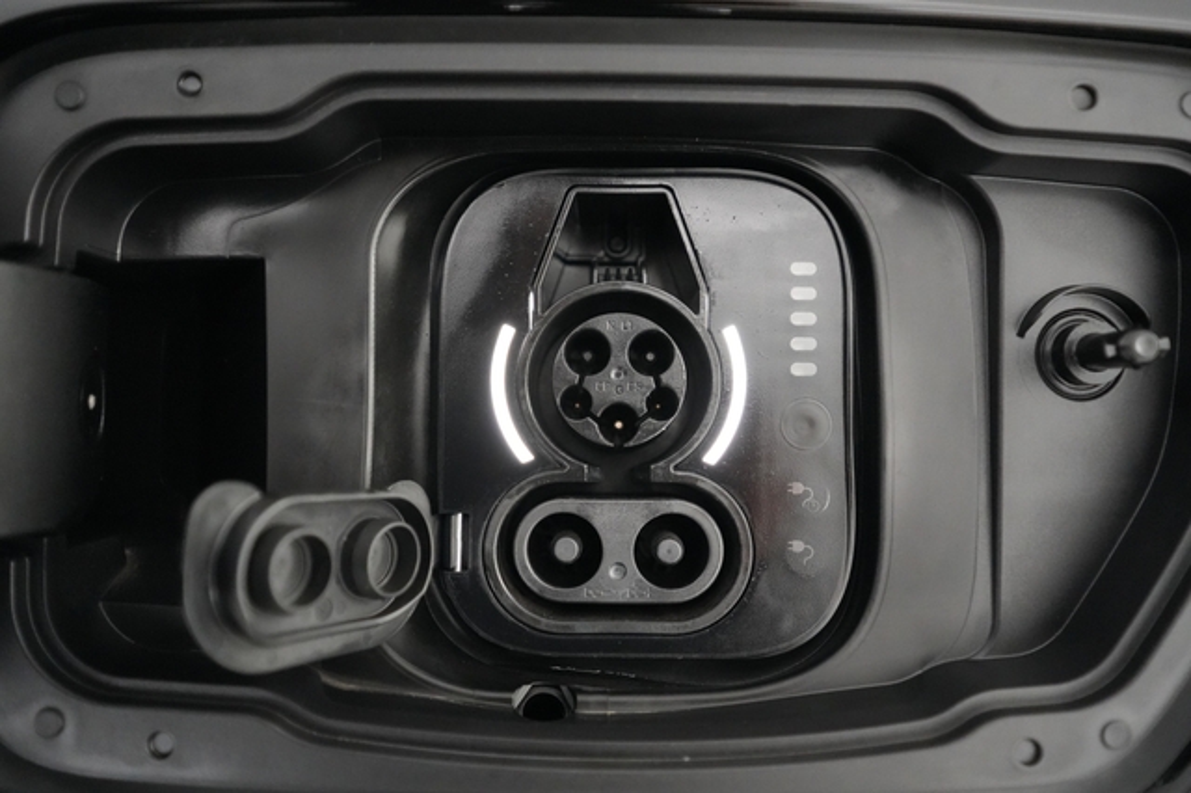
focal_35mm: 28
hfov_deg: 65.5
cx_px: 596
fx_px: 926
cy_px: 396
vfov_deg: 46.4
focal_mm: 28
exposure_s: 1/160
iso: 10000
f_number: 2.8
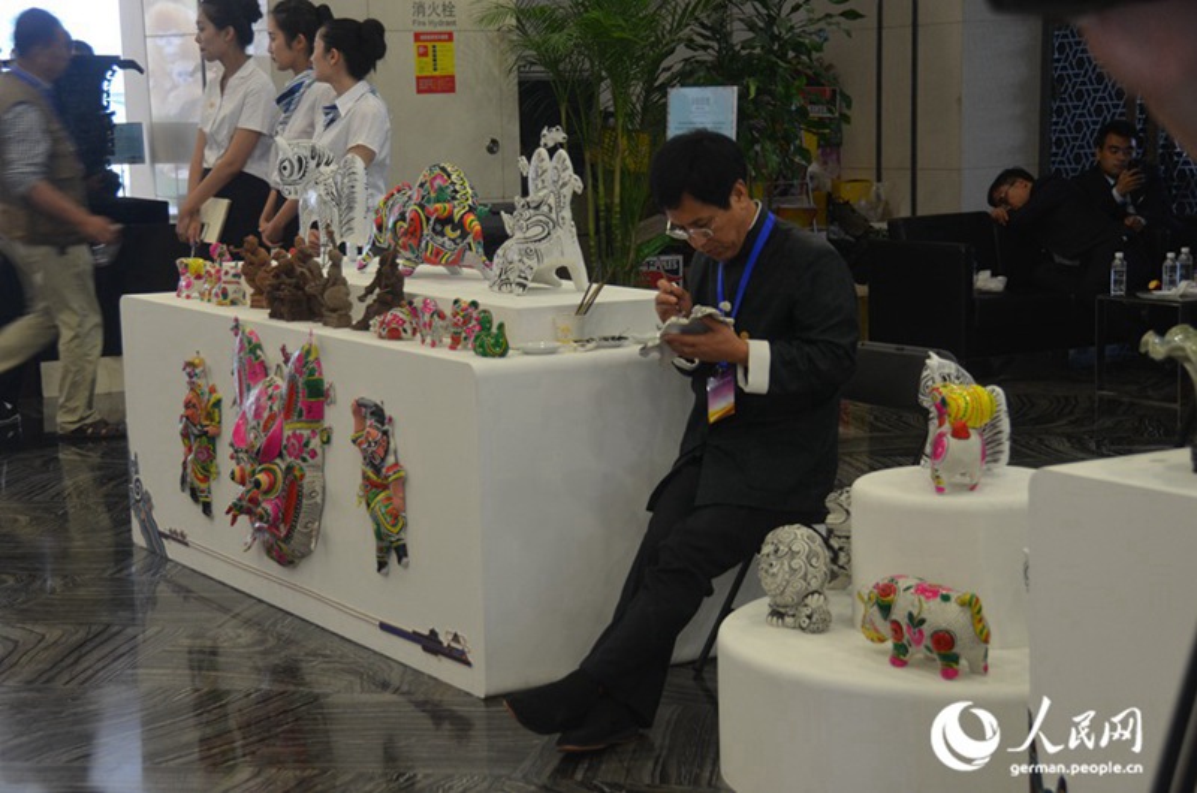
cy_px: 396
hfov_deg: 29.3
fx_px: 2290
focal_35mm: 69
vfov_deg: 19.6
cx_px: 598
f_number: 4.5
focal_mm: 46
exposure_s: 1/30
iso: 800
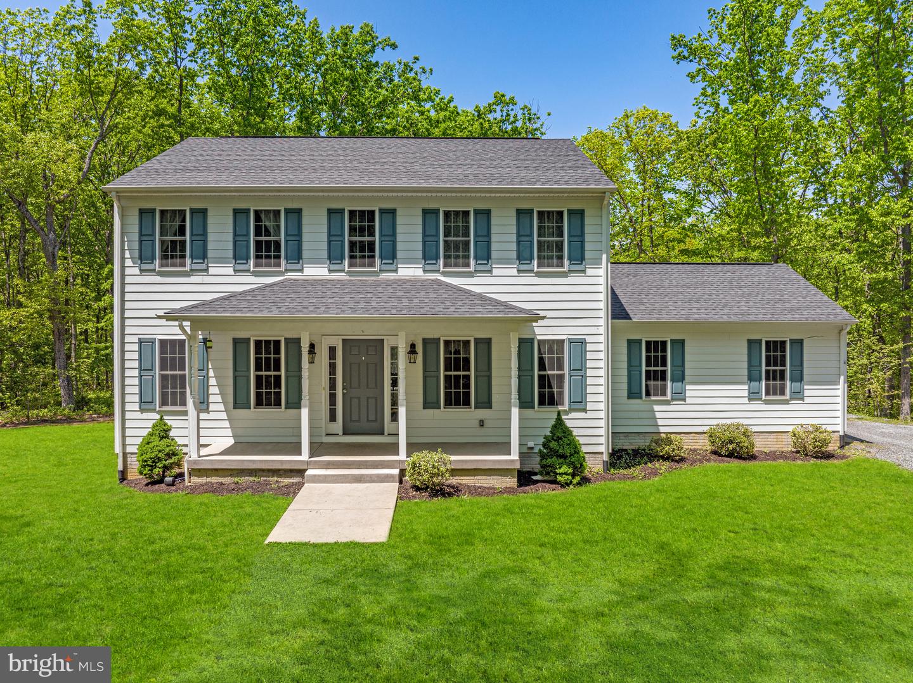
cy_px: 342
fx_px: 633
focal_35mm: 24
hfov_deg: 71.6
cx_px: 456
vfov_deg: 56.8
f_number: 5.6
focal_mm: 12.29
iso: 100
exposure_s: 1/320
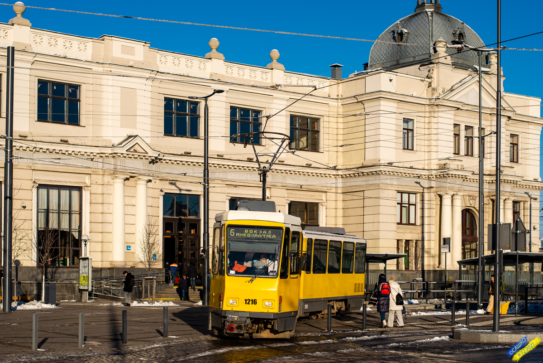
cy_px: 182
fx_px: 754
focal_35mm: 50
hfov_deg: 39.6
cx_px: 272
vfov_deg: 27.0
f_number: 4.5
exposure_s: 1/1250
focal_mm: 50
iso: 100
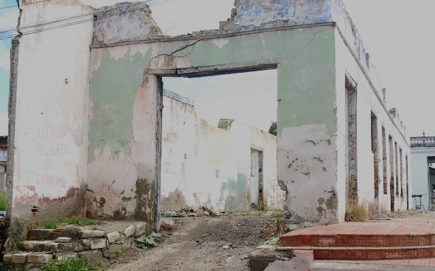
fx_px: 545
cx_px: 238
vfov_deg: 28.0
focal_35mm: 46
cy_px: 141
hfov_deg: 43.4
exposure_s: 1/60
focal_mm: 24
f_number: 7.1
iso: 100
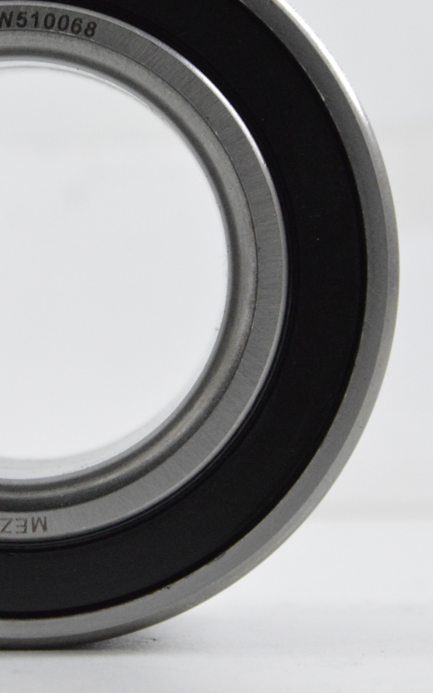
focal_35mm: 231
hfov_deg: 5.7
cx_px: 12
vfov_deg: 9.1
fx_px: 4361
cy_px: 271
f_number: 8
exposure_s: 1/100
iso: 3200
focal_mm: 80
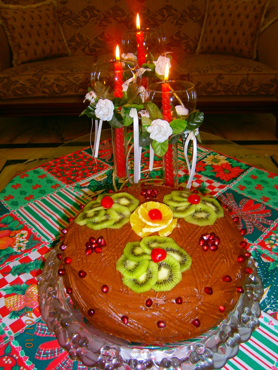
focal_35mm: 31
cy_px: 185
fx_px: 332
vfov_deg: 58.3
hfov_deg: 45.4
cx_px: 139
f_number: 2.9
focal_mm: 5.5
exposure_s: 1/30
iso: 125
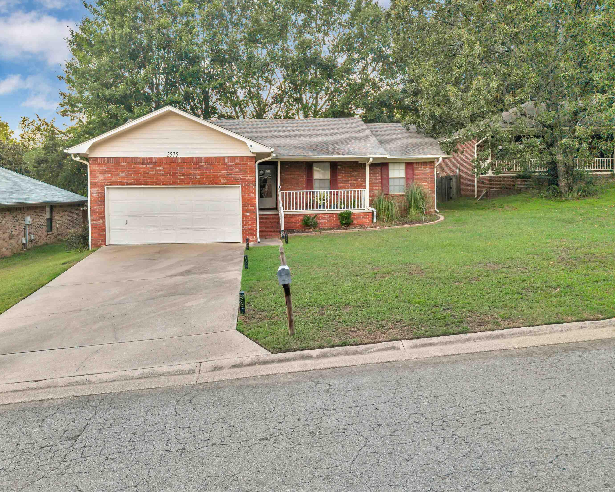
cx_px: 274
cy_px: 247
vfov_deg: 54.9
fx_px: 473
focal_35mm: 26
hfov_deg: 65.9
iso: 400
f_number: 1.8
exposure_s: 1/80
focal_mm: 8.67
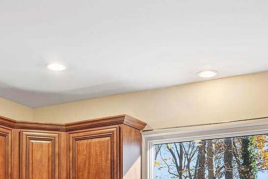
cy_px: 221
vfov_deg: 20.9
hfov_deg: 33.4
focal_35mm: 60
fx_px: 447
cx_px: 122
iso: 800
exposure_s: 1/8
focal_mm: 16
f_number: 14
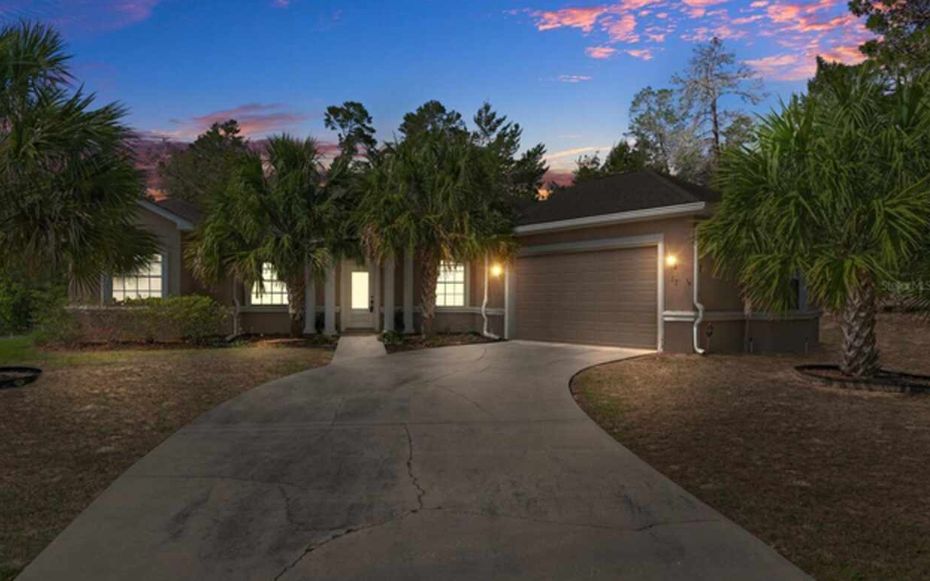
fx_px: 558
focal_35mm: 22
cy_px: 285
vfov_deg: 55.0
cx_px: 456
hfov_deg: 79.6
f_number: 8
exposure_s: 1/125
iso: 250
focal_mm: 14
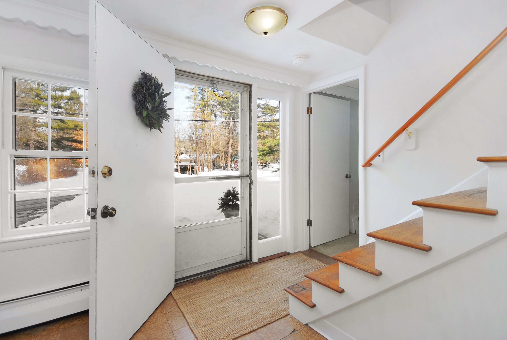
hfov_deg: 100.3
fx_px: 212
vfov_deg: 77.5
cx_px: 254
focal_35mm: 15
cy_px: 170
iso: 400
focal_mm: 10
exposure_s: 1/80
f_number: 5.6
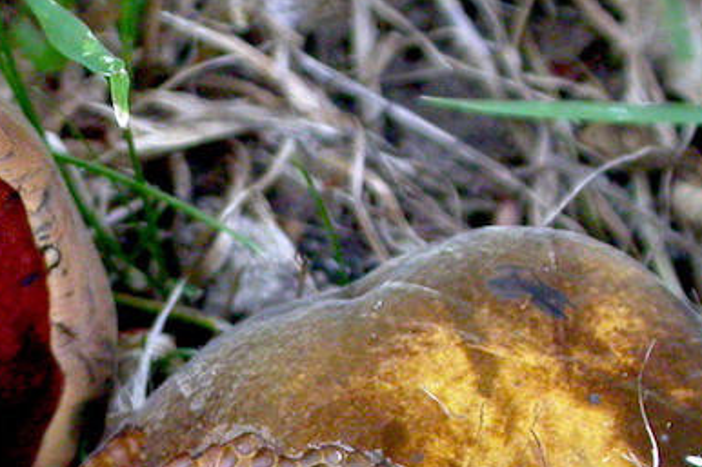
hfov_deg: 10.5
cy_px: 566
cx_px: -53
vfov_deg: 7.0
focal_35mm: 194
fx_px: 3781
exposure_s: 1/139
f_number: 4
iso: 400
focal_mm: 16.7
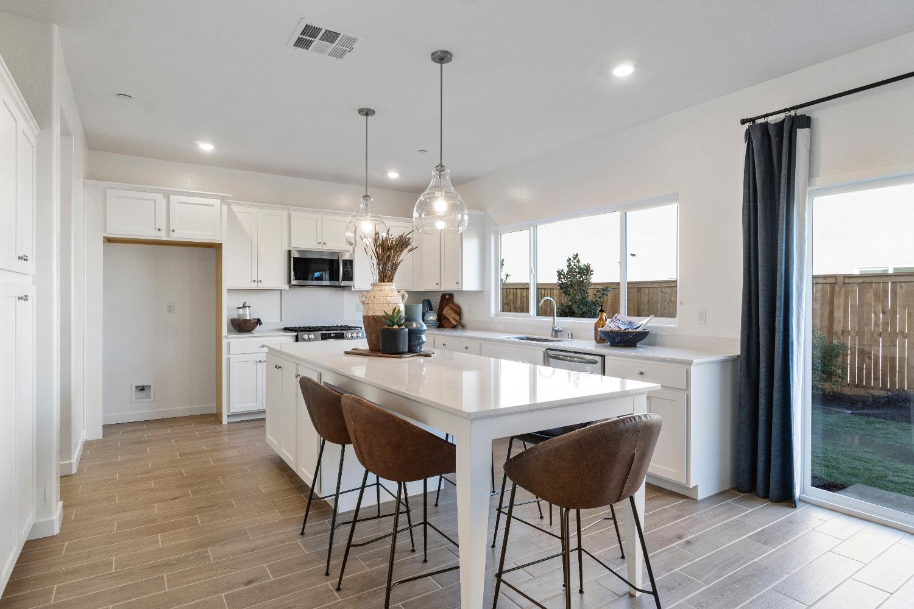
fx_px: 495
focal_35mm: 20
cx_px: 457
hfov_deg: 85.4
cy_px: 304
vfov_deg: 63.2
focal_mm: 13
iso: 250
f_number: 9
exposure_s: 1/8
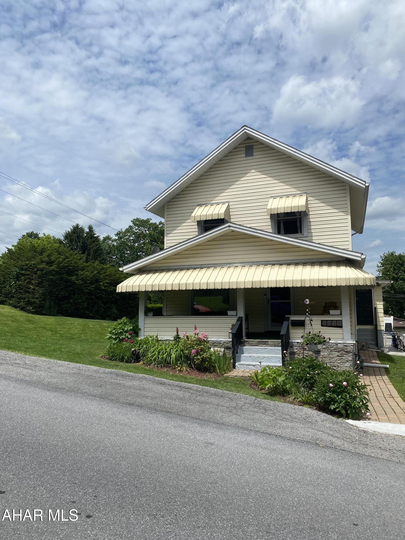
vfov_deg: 67.3
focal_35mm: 26
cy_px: 270
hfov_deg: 53.1
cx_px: 202
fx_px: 406
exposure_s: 1/5747
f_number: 1.8
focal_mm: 4.25
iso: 32
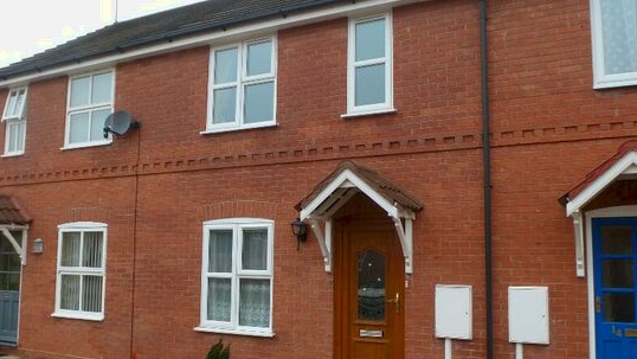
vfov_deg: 34.7
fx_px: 574
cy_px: 197
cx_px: 324
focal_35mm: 34
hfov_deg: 58.0
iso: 100
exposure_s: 1/200
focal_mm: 4.3
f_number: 4
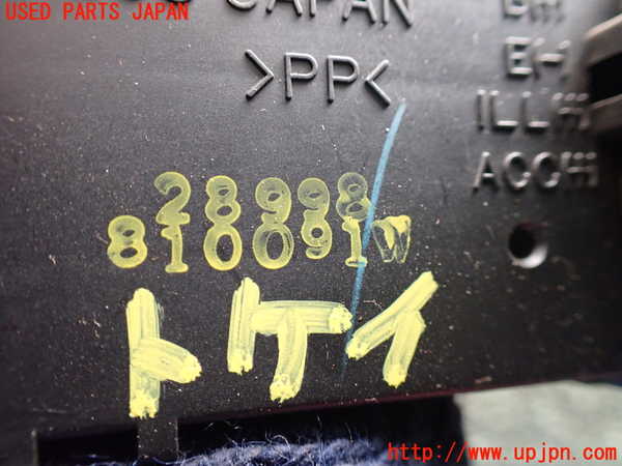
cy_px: 233
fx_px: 539
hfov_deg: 60.0
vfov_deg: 46.8
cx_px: 311
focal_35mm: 30
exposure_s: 1/50
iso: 800
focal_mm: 5.4
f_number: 2.3
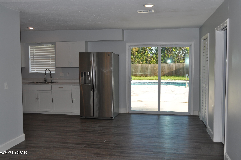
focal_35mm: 36
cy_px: 80
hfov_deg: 53.2
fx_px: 241
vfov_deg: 36.8
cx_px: 120
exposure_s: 1/200
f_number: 6.3
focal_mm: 24
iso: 200
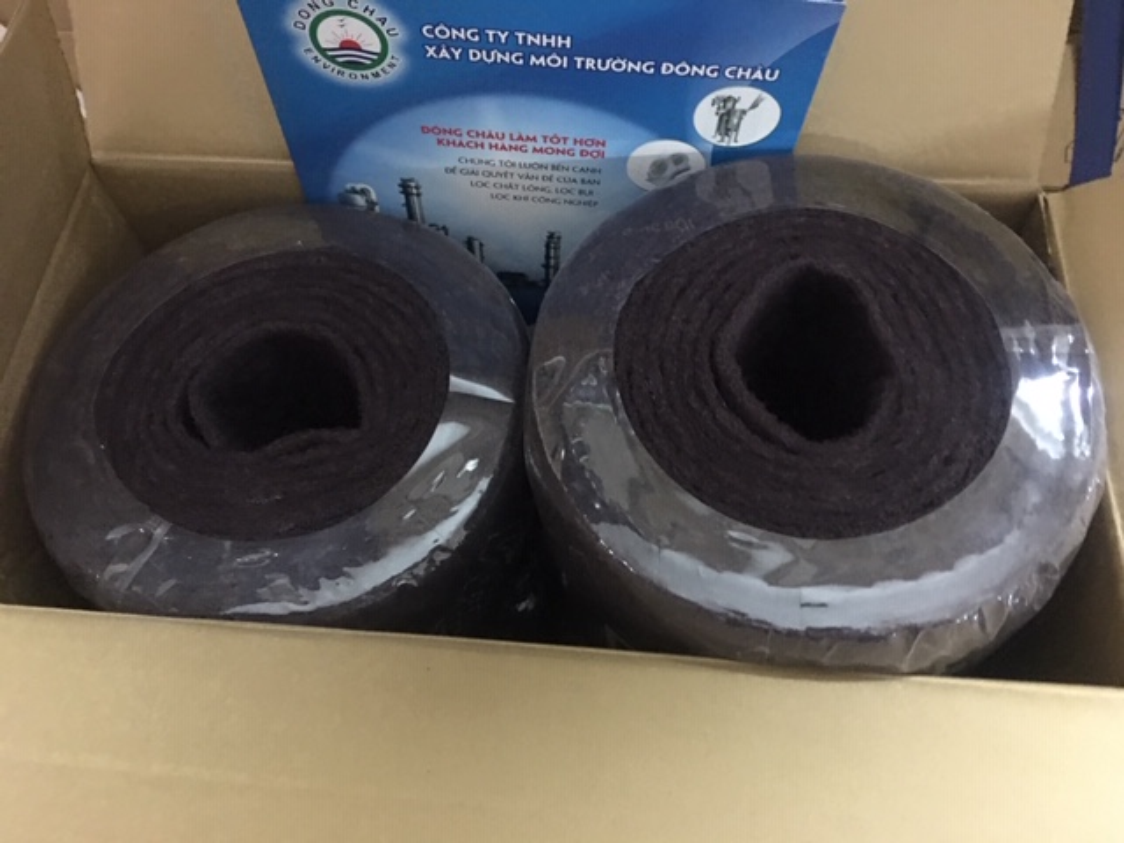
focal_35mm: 29
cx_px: 562
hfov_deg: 61.7
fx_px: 942
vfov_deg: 48.2
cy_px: 422
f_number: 2.2
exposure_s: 1/4
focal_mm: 4.15
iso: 160
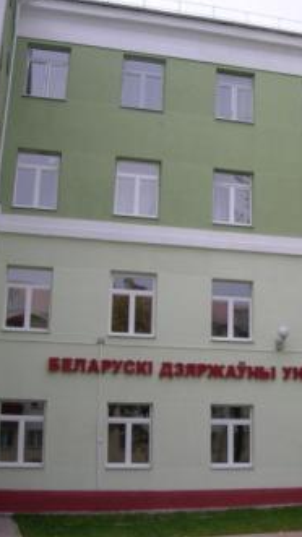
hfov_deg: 20.5
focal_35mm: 56
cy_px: 266
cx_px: 330
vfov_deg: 37.2
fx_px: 798
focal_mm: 7.8
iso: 50
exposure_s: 1/82.7
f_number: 2.8
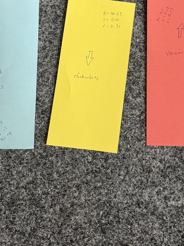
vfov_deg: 35.7
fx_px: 361
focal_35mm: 51
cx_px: 144
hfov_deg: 28.0
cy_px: 34
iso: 400
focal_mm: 6.76
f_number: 1.78
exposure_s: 1/60
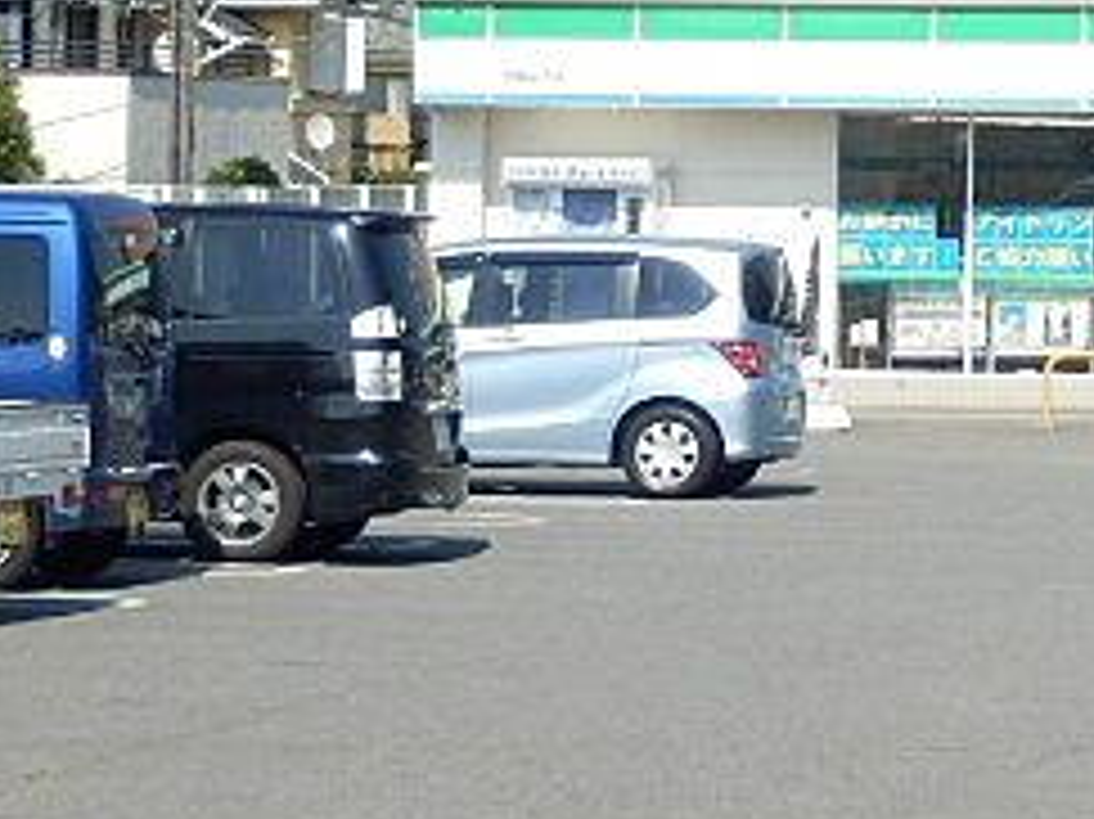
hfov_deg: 8.4
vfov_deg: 6.4
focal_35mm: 232
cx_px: 1400
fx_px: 7328
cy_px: -22
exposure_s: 1/400
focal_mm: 15.5
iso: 80
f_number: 5.1
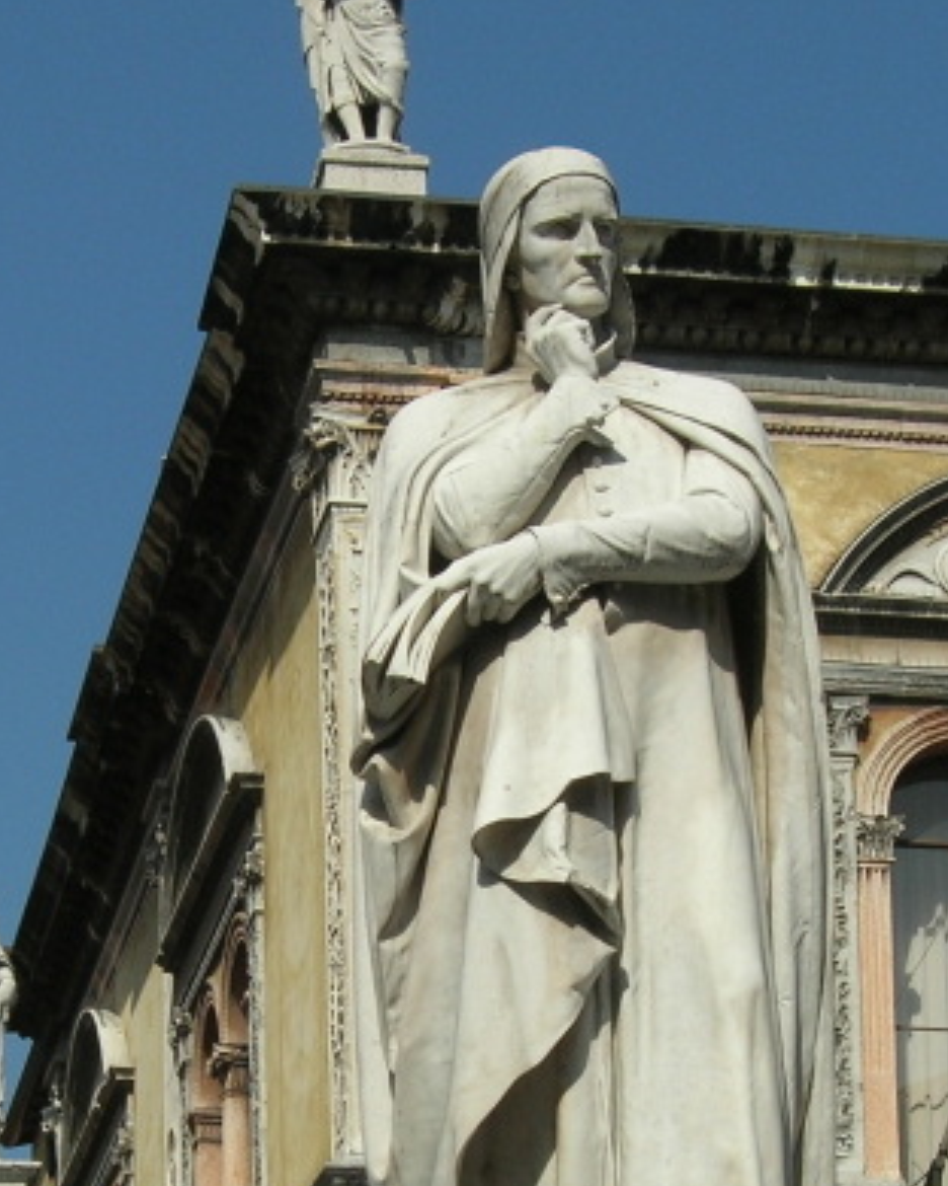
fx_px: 4279
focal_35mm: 122
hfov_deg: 12.6
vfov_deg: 15.7
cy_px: 915
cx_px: 351
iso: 64
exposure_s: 1/584
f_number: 5.9
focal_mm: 12.7
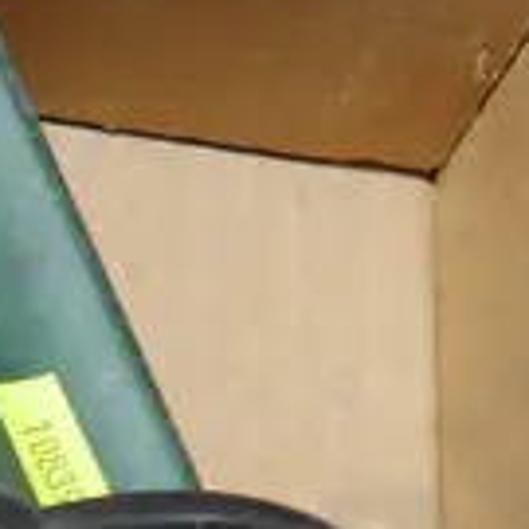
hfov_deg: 8.1
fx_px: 3717
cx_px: -86
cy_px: 923
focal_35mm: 215
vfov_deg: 7.9
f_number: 3.6
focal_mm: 16
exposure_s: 1/60
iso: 400
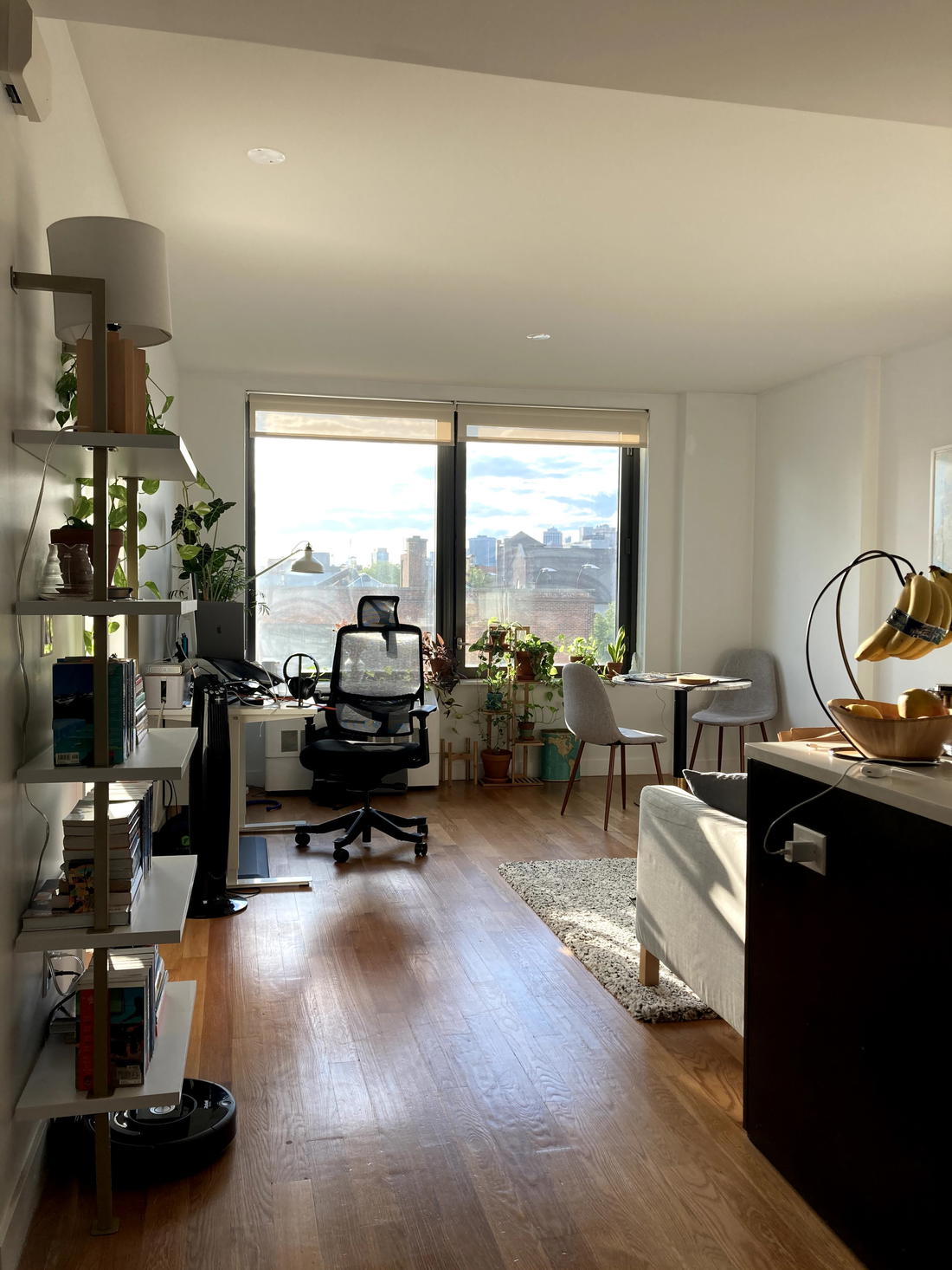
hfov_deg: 49.8
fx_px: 1026
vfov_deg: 63.4
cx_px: 476
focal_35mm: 28
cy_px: 635
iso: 25
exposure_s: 1/121
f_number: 1.8
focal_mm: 3.99
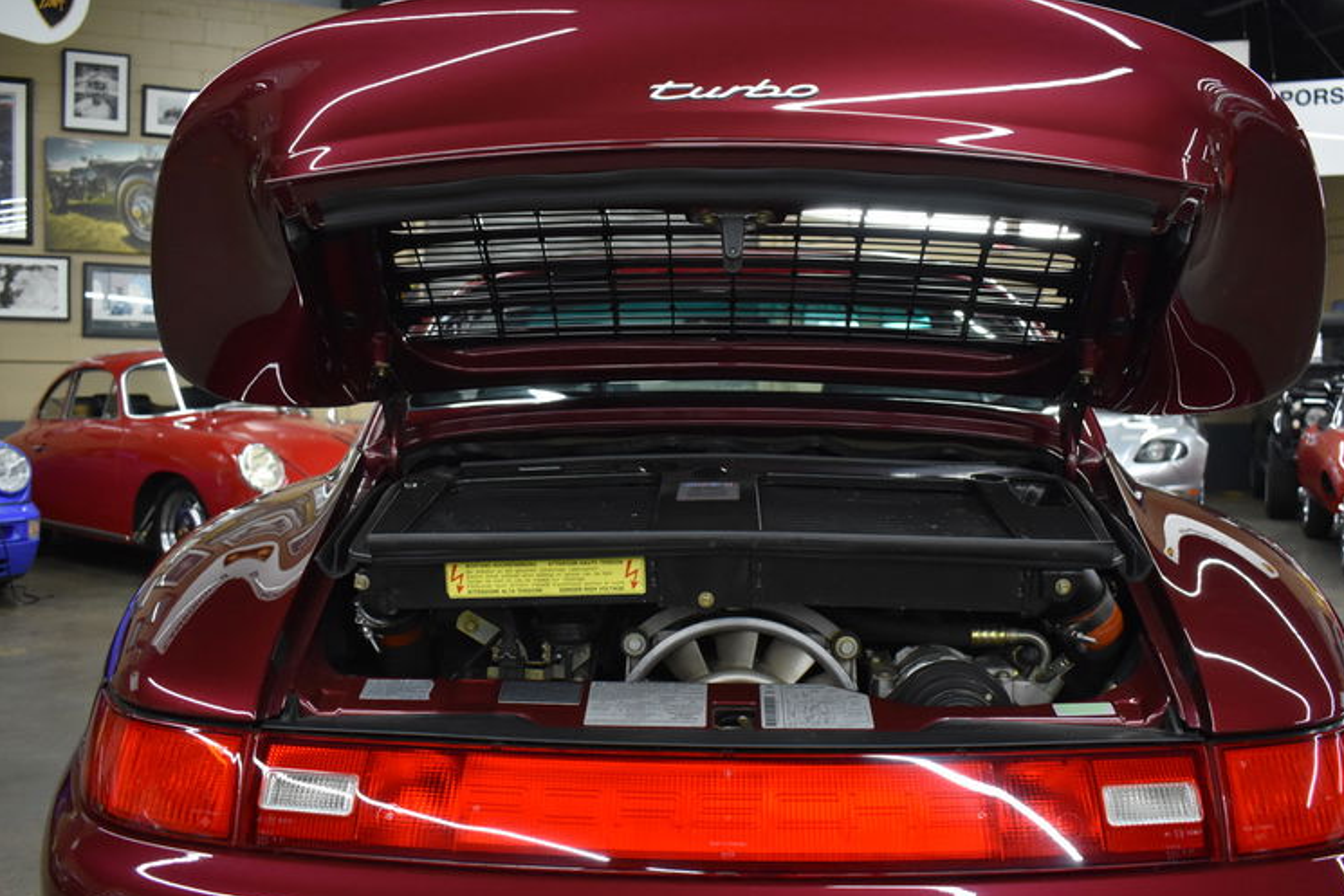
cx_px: 689
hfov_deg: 55.8
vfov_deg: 38.9
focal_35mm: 34
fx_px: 1269
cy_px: 443
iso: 1800
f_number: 3.8
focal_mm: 22
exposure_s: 1/125
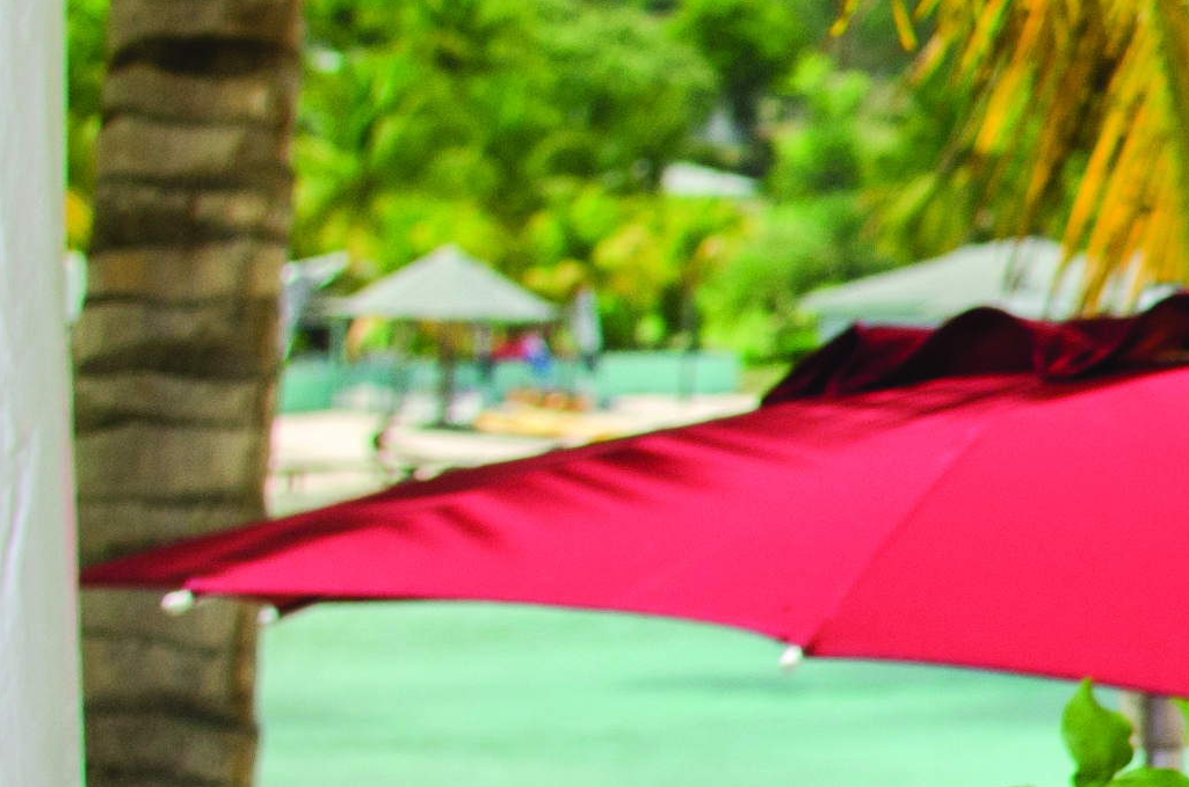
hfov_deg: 7.8
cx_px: 2485
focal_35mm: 252
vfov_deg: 5.4
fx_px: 8319
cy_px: 670
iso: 200
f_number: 6.3
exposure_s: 1/250
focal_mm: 35
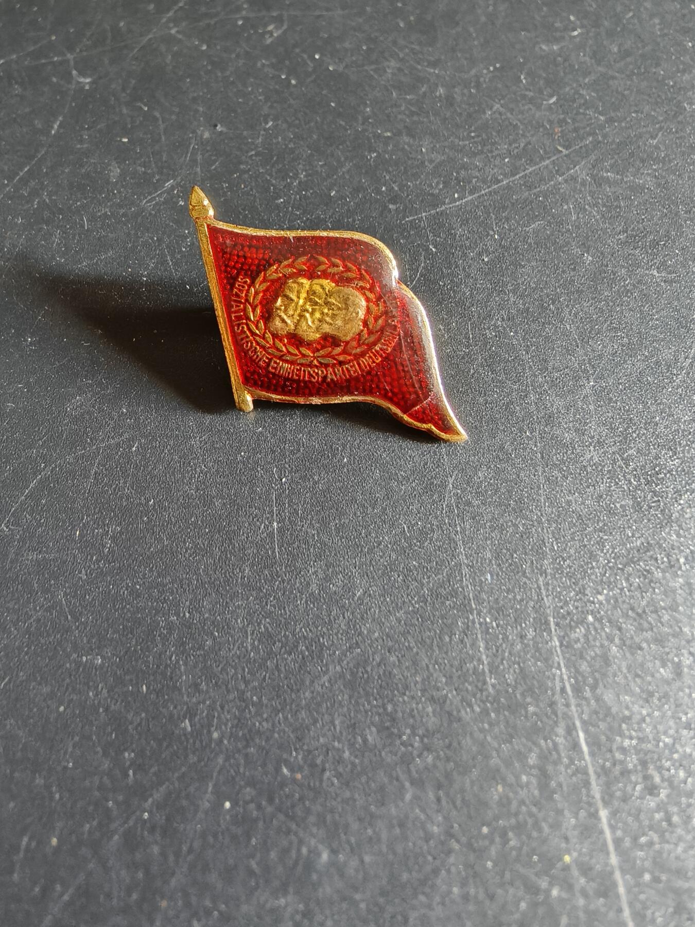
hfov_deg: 58.9
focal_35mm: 23
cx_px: 348
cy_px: 464
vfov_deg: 73.9
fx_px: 616
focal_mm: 2.32
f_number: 2
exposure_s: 1/20
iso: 2500
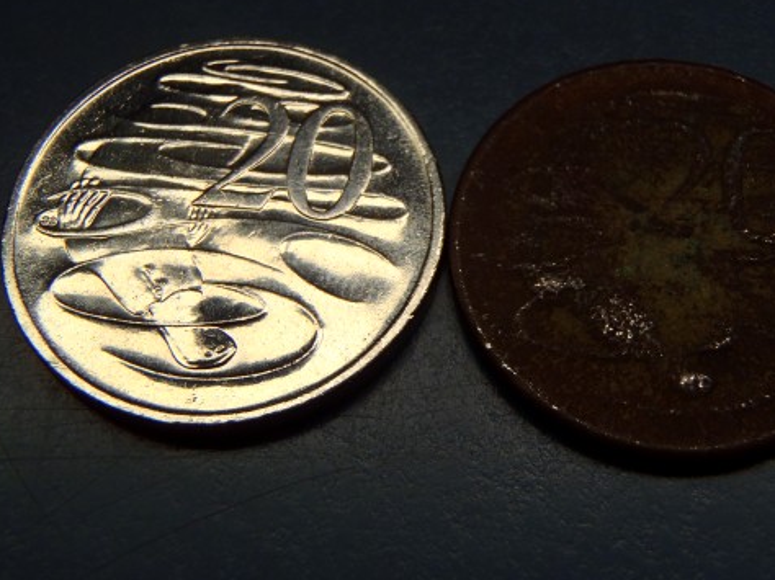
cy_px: 240
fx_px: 1119
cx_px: 430
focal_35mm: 50
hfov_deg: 38.2
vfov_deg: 29.0
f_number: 4.7
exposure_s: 1/320
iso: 80
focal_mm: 6.64
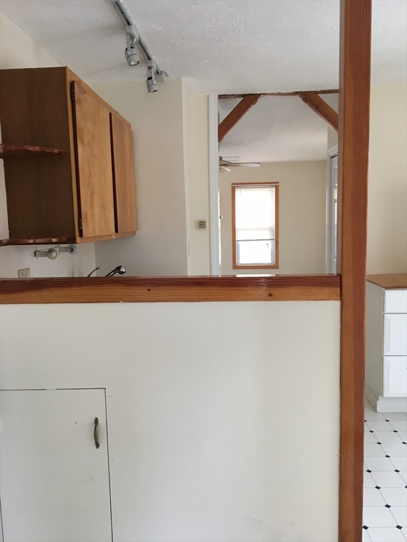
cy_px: 271
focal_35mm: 29
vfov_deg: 61.7
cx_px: 204
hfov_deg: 48.2
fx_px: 455
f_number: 2.2
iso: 40
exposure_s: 1/30
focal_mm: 4.15
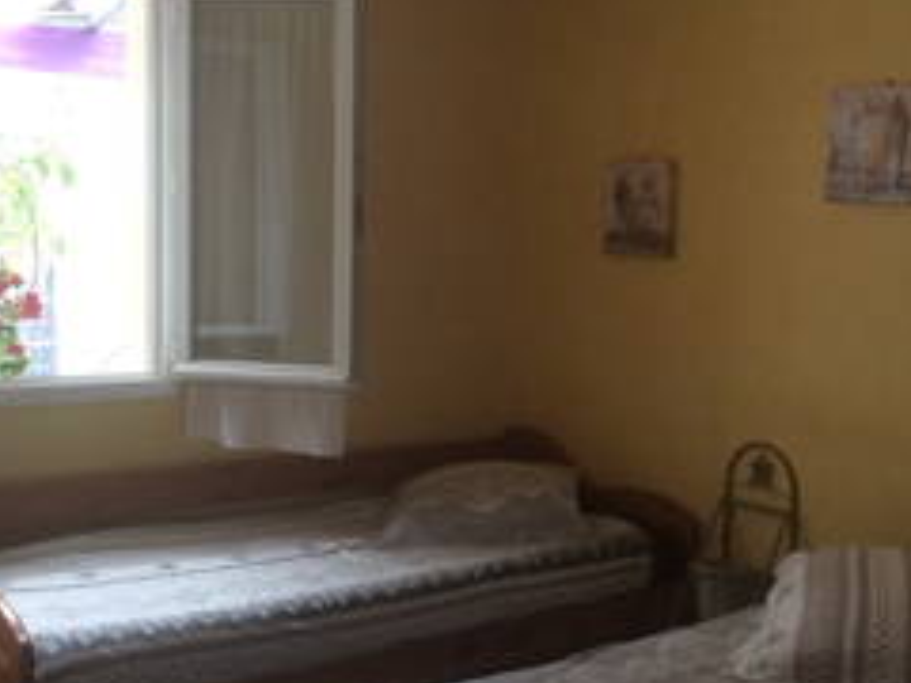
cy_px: 311
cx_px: 581
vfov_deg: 30.3
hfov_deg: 39.3
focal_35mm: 48
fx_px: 1263
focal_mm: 3.3
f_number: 2.4
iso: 64
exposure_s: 1/25
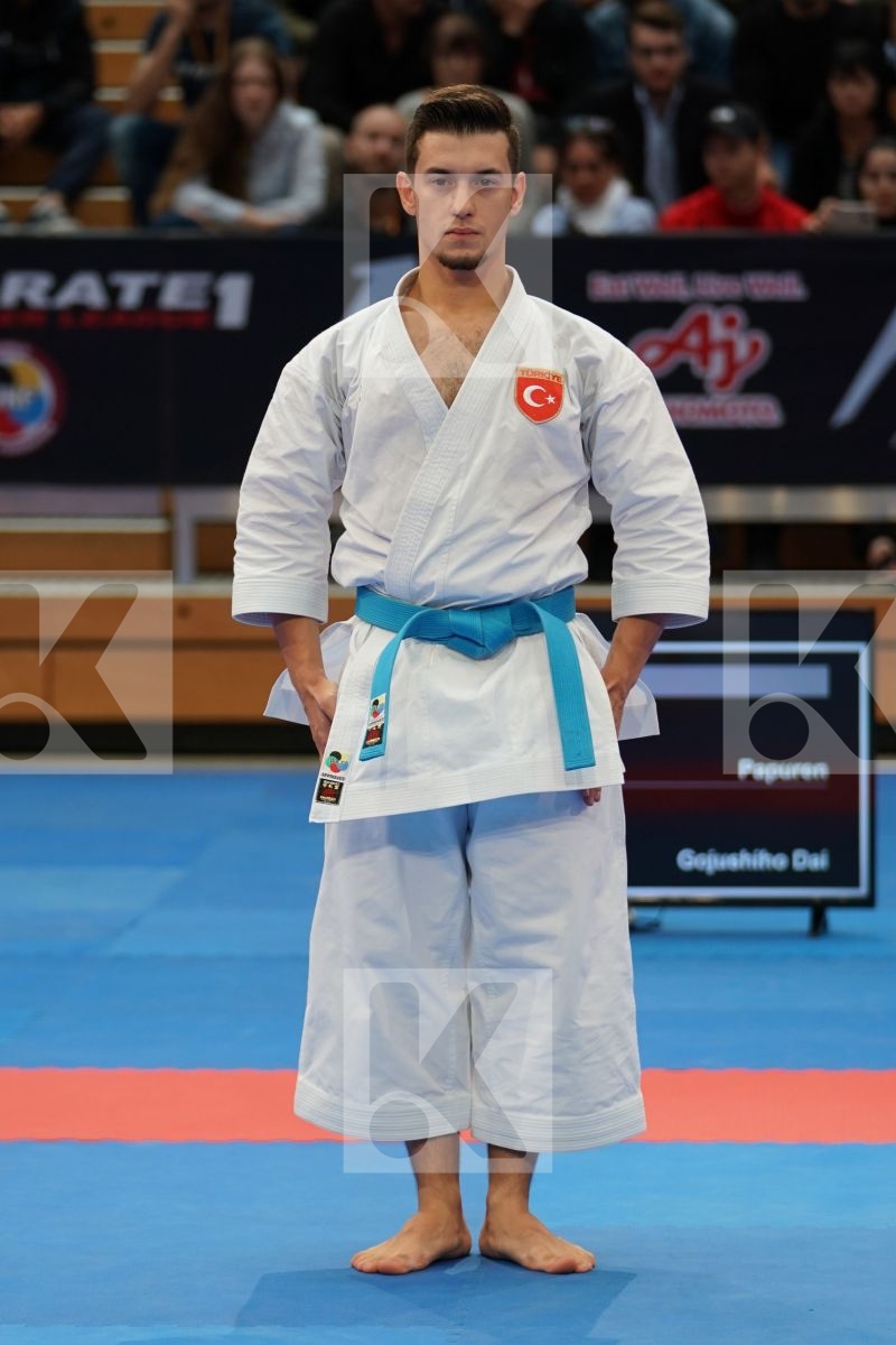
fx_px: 6831
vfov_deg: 11.2
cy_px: 672
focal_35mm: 183
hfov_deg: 7.5
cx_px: 448
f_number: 2.8
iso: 640
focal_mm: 122
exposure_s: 1/400
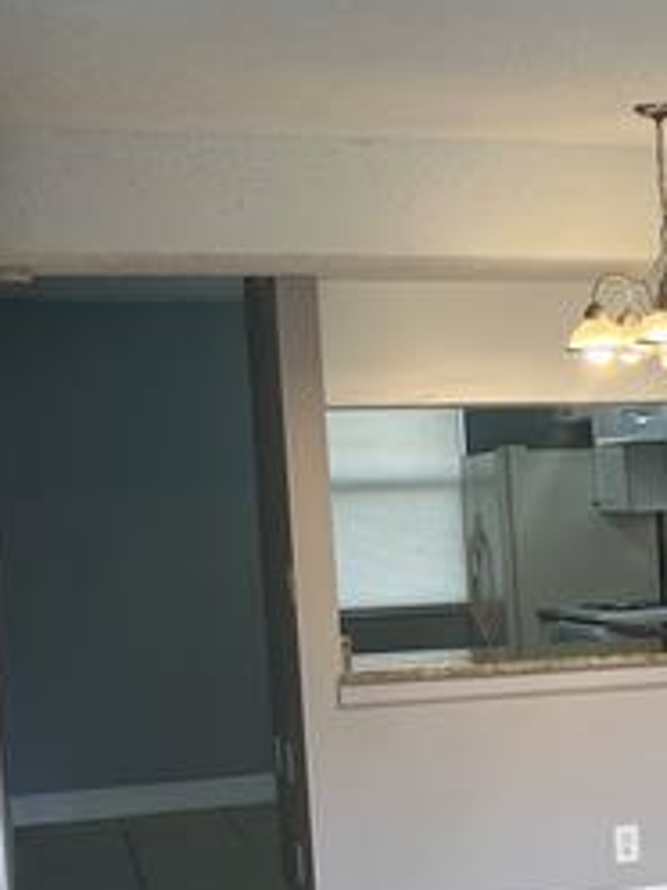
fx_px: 2158
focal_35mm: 84
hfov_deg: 16.2
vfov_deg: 23.1
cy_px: 660
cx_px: 961
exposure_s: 1/120
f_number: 1.5
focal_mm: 5.7
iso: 64
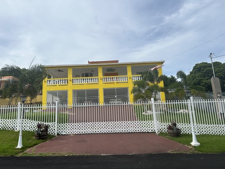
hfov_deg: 67.3
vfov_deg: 53.1
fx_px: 169
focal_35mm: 26
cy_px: 84
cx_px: 112
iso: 50
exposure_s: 1/5076
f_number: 1.5
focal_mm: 5.7
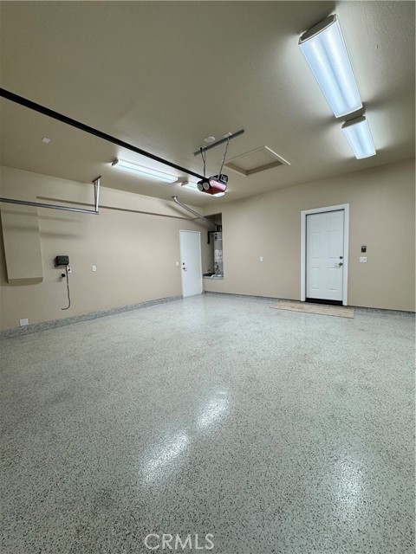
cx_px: 208
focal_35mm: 14
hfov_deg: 85.7
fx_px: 224
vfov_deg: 102.1
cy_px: 277
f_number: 2.2
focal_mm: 2.22
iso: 125
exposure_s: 1/120
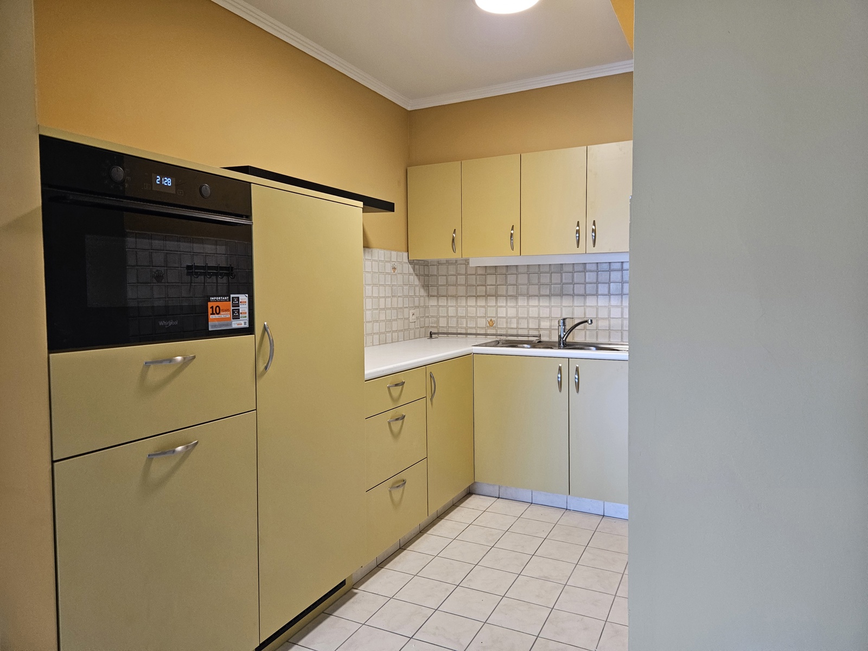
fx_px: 577
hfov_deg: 73.9
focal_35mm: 23
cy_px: 326
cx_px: 434
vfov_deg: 58.9
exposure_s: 1/100
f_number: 1.8
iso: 250
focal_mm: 5.4
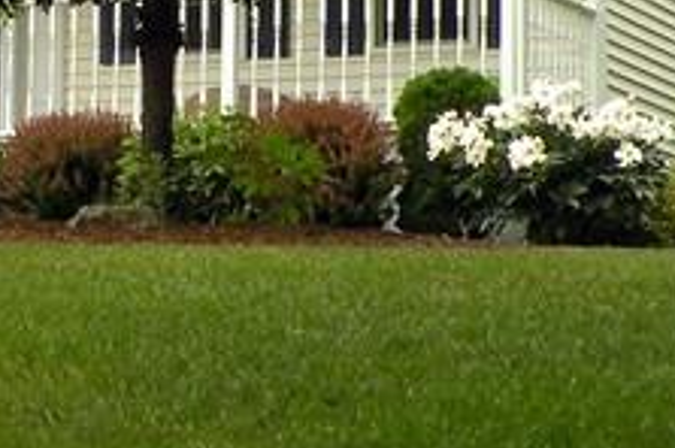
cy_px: -9
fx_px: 3763
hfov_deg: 10.2
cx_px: 88
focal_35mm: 201
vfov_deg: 6.8
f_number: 4.5
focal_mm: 7.4
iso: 64
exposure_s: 1/117
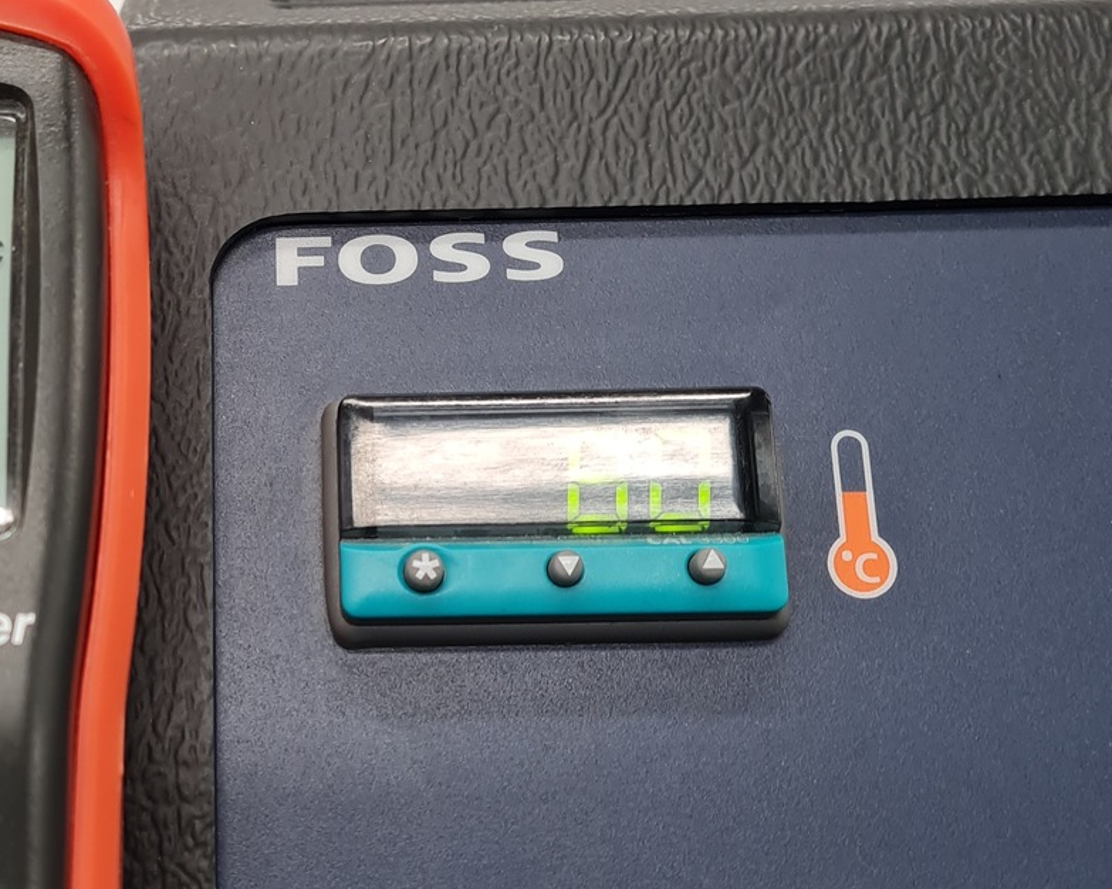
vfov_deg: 27.1
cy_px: 453
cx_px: 249
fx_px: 1843
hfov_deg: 32.8
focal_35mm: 56
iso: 64
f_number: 1.8
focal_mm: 5.4
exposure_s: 1/100
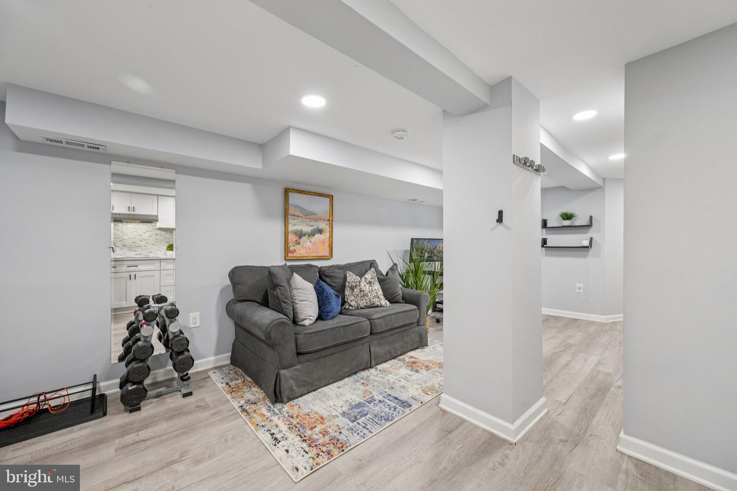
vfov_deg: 81.2
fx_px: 287
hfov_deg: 104.3
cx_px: 368
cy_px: 246
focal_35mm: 14
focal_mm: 14
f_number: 7.1
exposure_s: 1/25
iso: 400
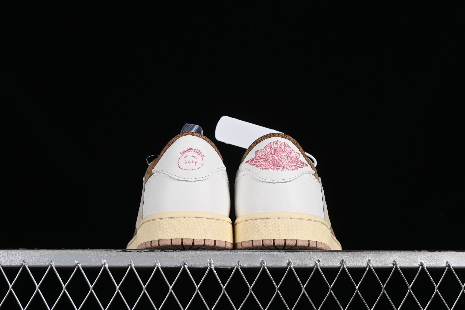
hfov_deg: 27.0
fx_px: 969
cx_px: 232
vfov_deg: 18.2
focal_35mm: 75
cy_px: 155
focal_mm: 50
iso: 160
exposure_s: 1/80
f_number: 8
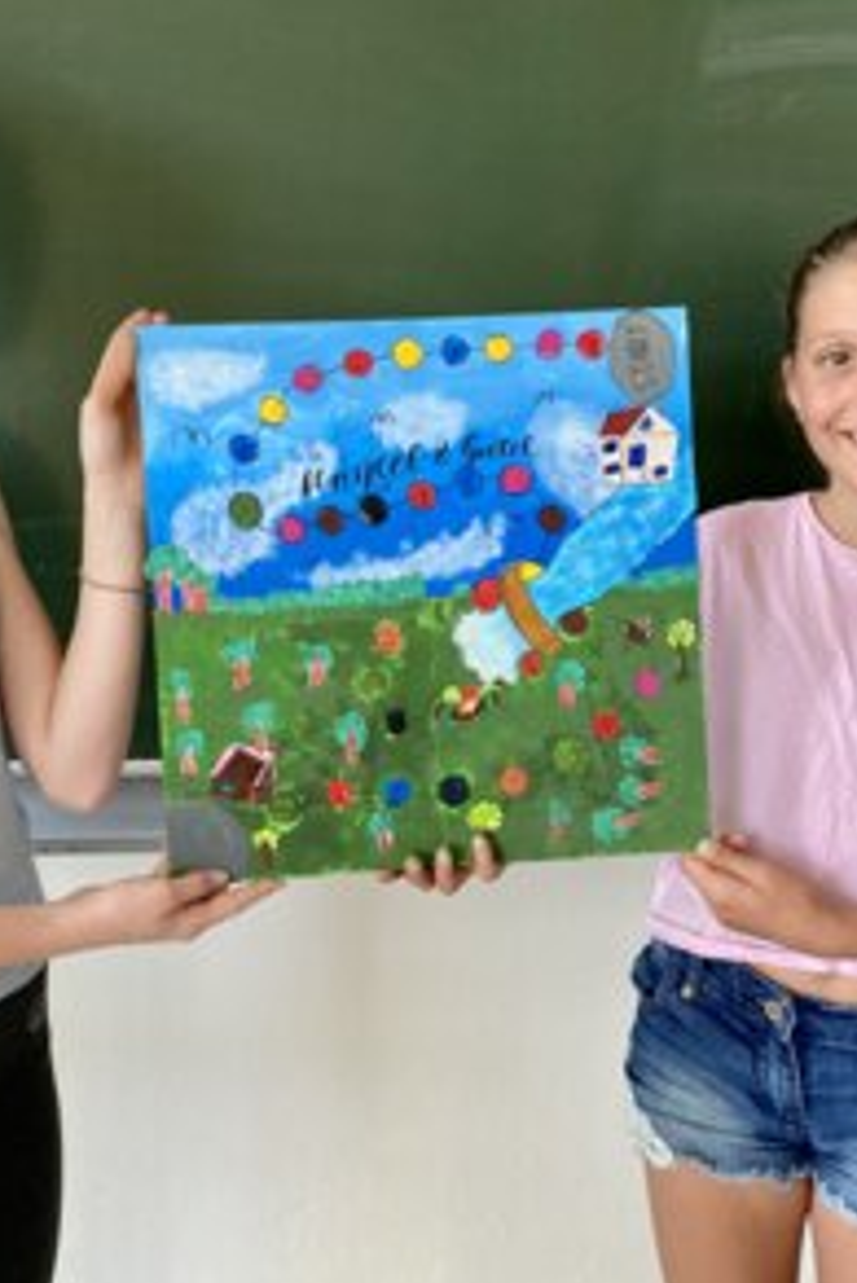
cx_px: 365
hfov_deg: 35.9
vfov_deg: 51.9
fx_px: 1320
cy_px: 642
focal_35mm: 37
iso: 125
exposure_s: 1/104
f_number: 1.8
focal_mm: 4.25
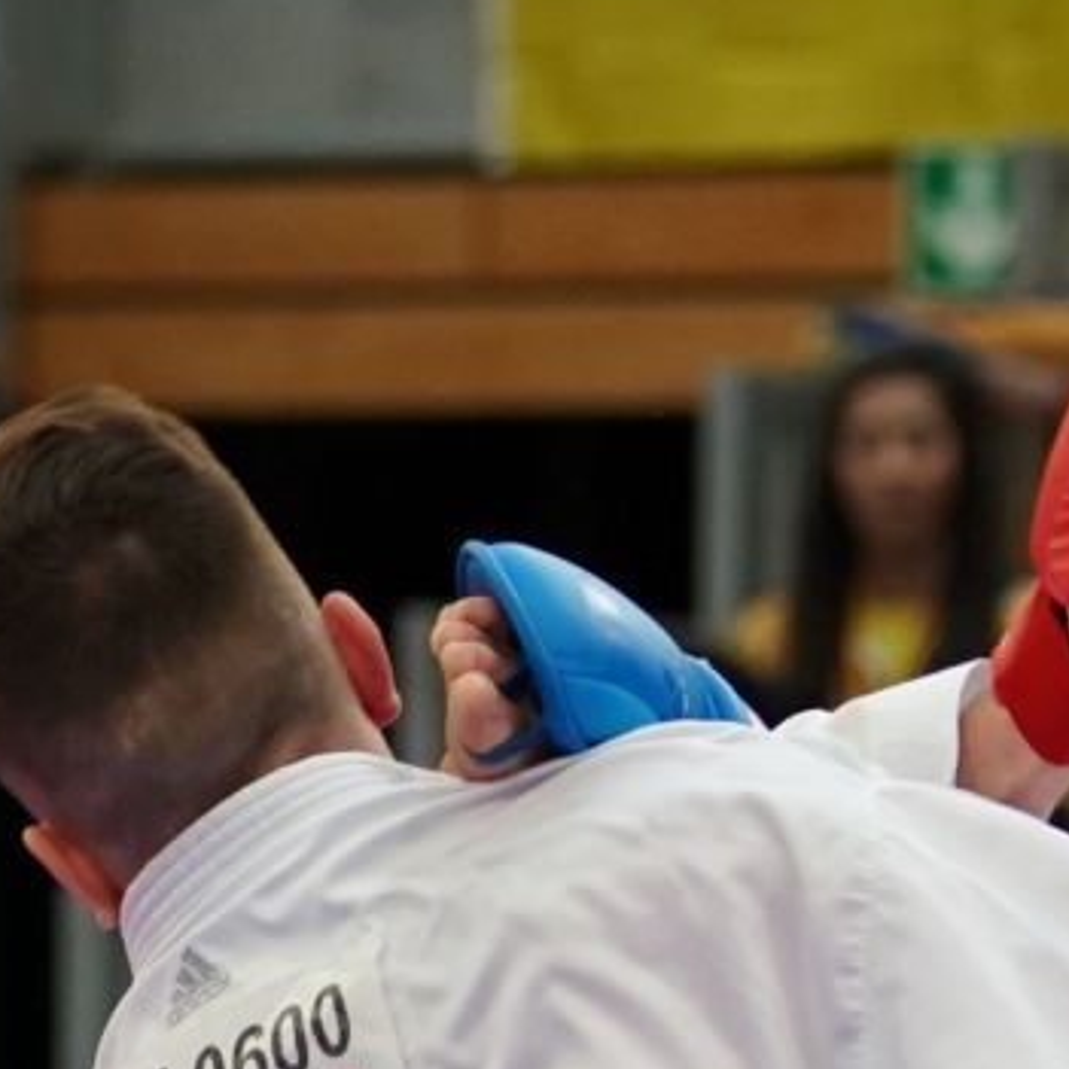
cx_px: 1724
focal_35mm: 580
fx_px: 20264
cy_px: 1693
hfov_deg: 3.0
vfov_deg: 3.0
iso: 1600
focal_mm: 89
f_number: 2.8
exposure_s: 1/1000
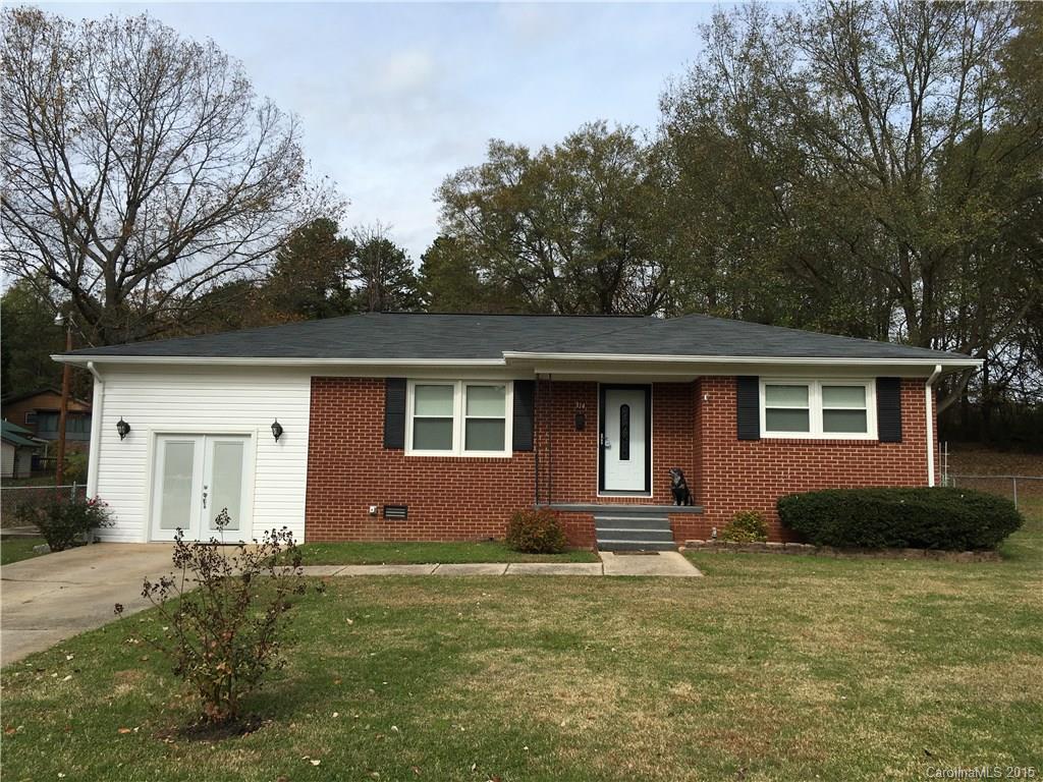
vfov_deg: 48.2
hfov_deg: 61.7
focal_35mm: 29
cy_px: 391
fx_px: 874
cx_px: 522
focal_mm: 4.15
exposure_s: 1/1672
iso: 25
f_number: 2.2
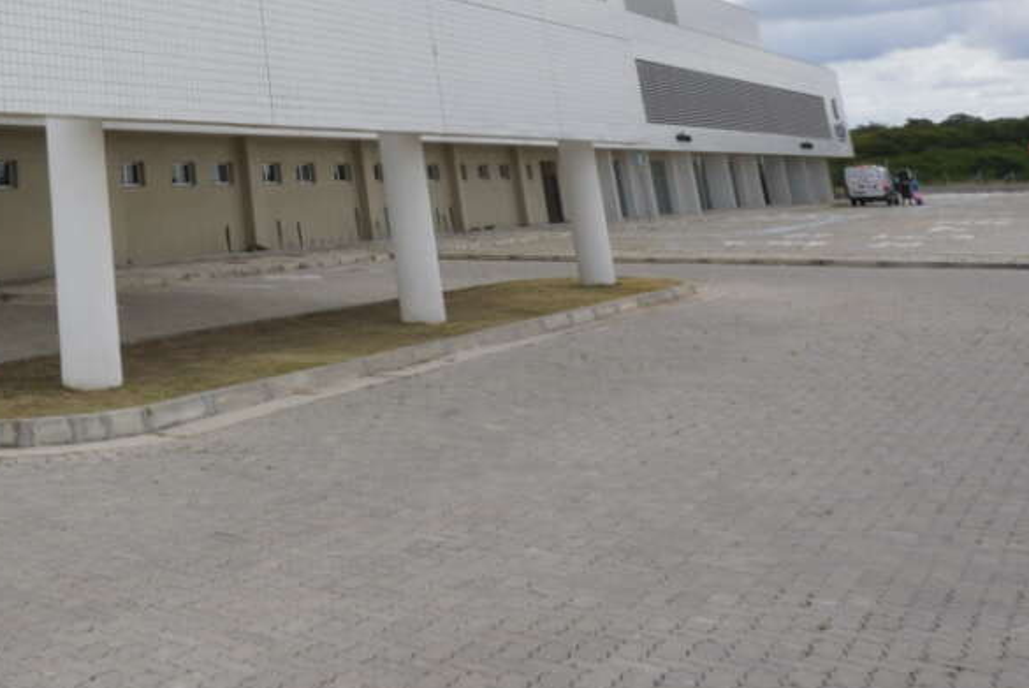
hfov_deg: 37.6
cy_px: -99
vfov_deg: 28.5
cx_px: -137
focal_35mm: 42
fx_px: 1201
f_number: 16
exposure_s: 1/200
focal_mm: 16
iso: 320
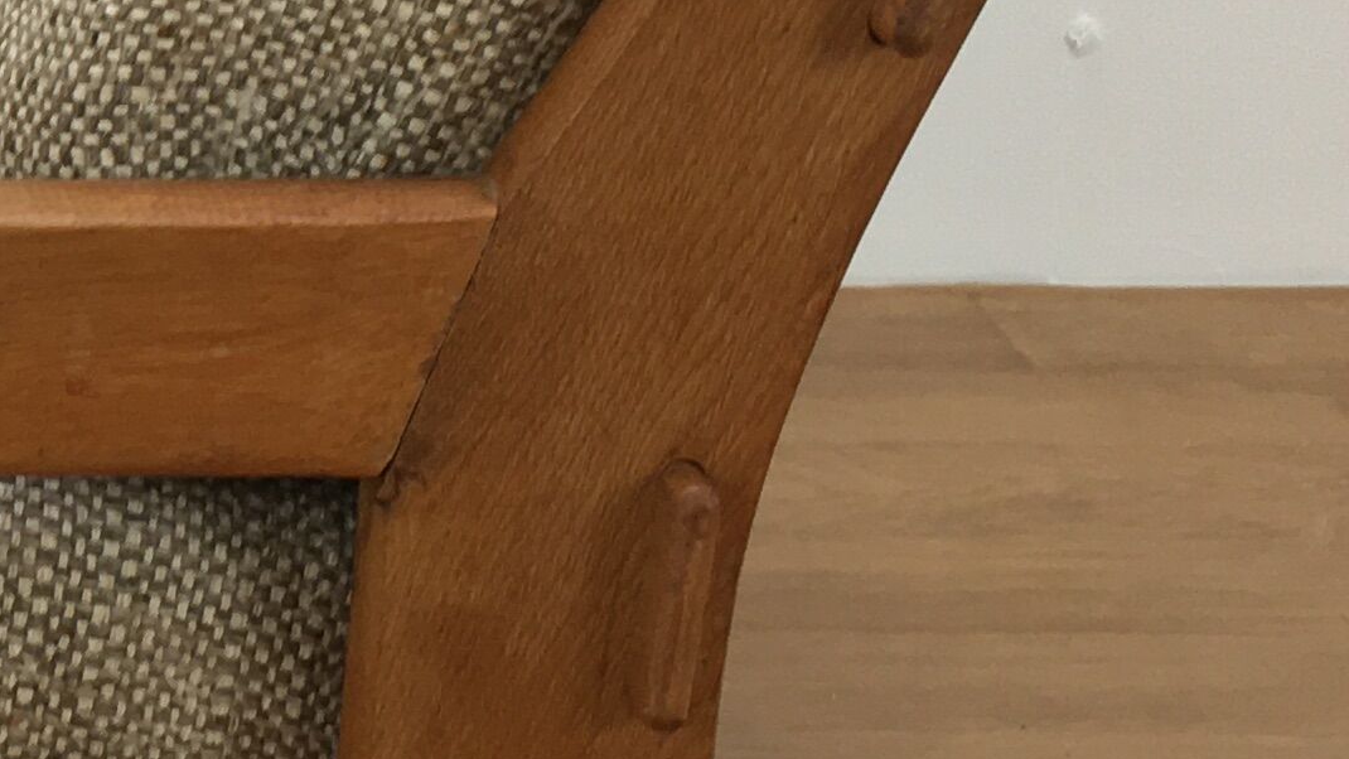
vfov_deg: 10.2
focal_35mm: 119
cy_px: 229
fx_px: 4257
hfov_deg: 16.7
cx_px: -527
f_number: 2.2
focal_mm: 4.15
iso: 50
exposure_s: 1/33
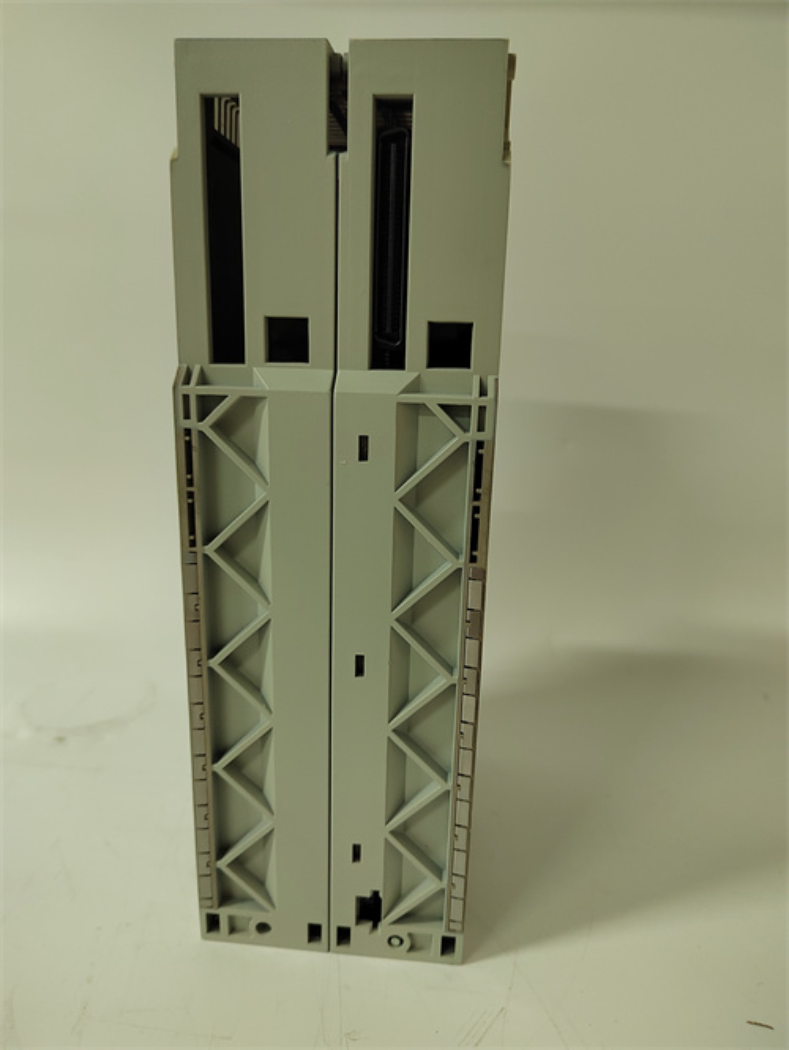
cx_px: 394
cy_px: 525
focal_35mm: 23
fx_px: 699
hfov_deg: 58.9
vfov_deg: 73.9
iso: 2425
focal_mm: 5.52
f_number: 1.9
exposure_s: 1/120
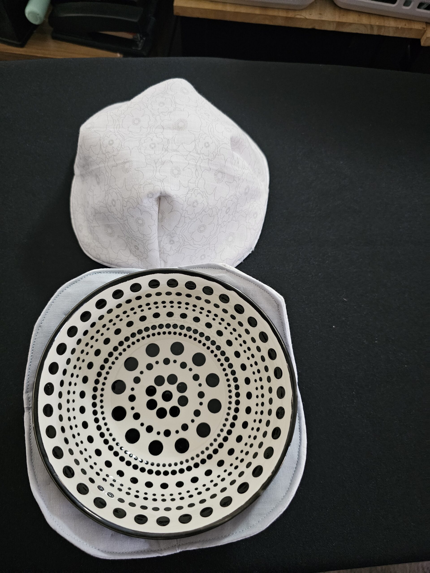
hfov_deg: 58.9
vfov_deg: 73.9
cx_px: 215
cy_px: 286
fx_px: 381
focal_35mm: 23
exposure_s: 1/35
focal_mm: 6.3
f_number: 1.7
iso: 500
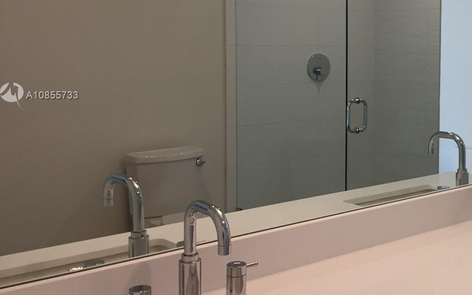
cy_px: 96
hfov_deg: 35.6
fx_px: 695
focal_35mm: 54
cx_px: 411
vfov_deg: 23.8
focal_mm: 4.15
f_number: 2.2
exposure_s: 1/30
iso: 32
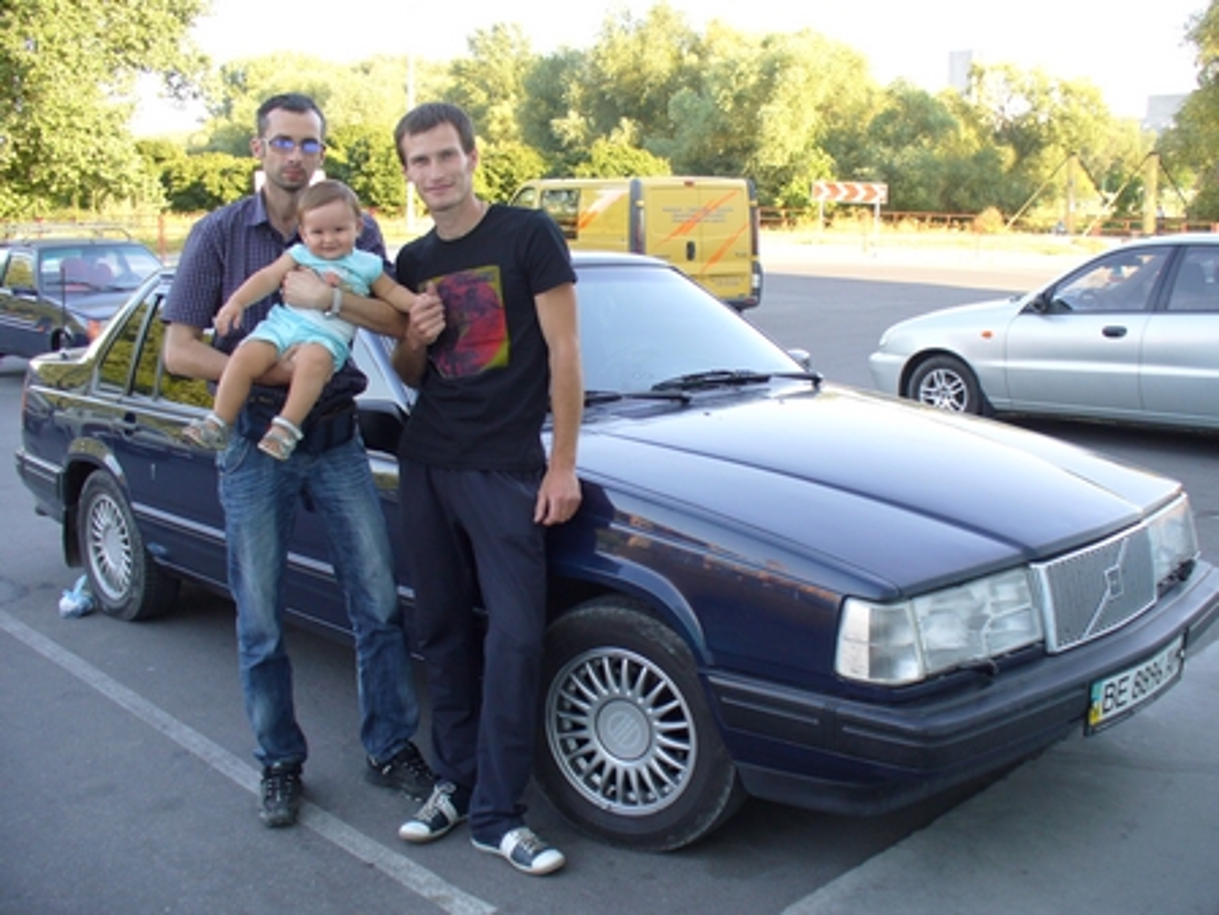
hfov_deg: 50.1
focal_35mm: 37
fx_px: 1303
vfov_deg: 38.7
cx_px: 610
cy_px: 458
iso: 80
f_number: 2.8
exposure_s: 1/100
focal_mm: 6.1
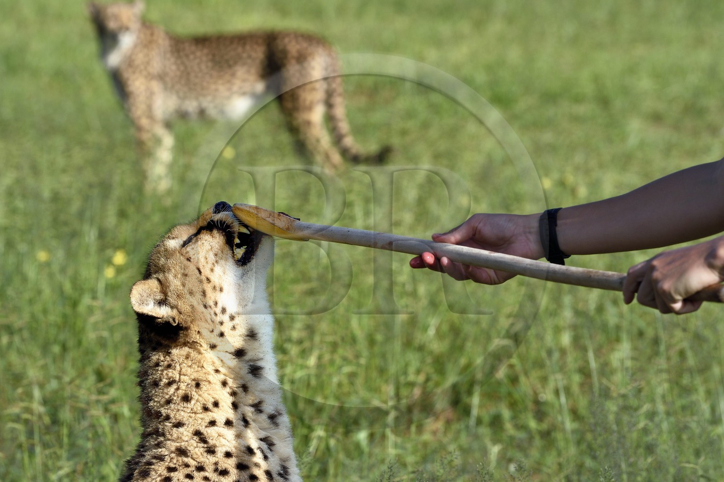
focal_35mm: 200
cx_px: 362
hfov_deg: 10.3
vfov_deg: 6.9
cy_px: 241
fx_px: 4021
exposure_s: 1/1000
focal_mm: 200
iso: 400
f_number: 9
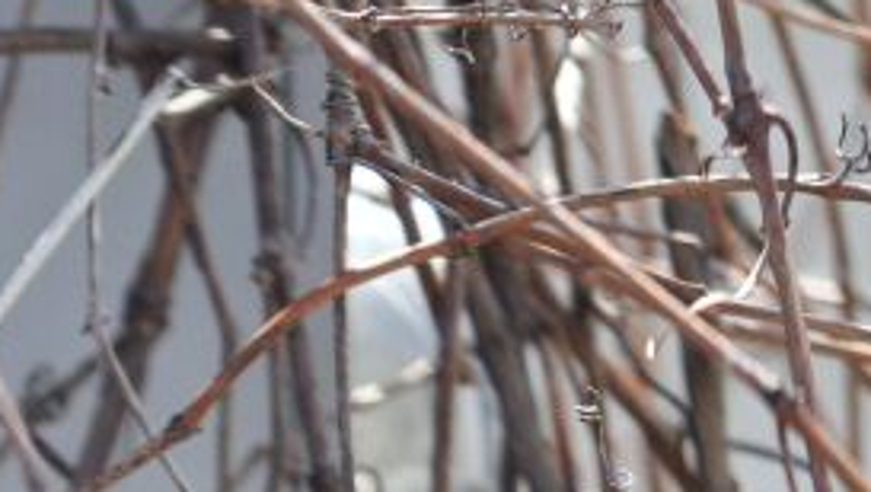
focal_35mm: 669
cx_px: -1712
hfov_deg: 3.2
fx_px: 15461
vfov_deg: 1.8
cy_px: 1589
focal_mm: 99
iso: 200
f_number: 2.8
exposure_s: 1/800
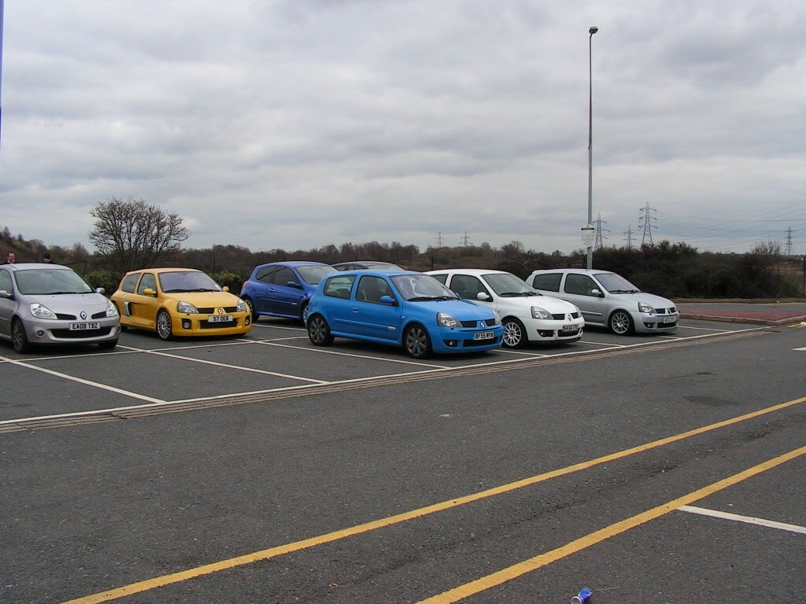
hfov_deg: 51.4
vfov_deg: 39.7
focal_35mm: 36
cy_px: 302
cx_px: 403
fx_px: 838
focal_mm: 6
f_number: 4.8
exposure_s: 1/200
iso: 64
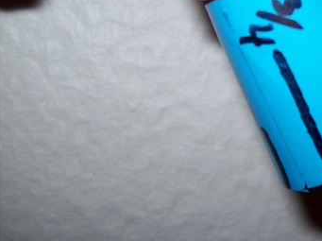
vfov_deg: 19.7
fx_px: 688
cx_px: 329
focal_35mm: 74
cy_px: 58
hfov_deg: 25.0
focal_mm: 6
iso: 80
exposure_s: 1/64
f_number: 2.7
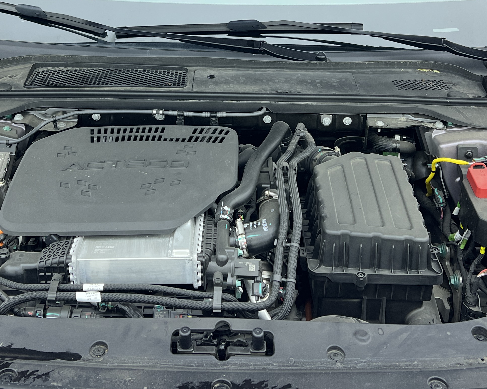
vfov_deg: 27.9
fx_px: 764
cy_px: 63
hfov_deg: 35.3
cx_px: 222
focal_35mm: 53
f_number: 1.5
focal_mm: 5.7
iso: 100
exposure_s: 1/100
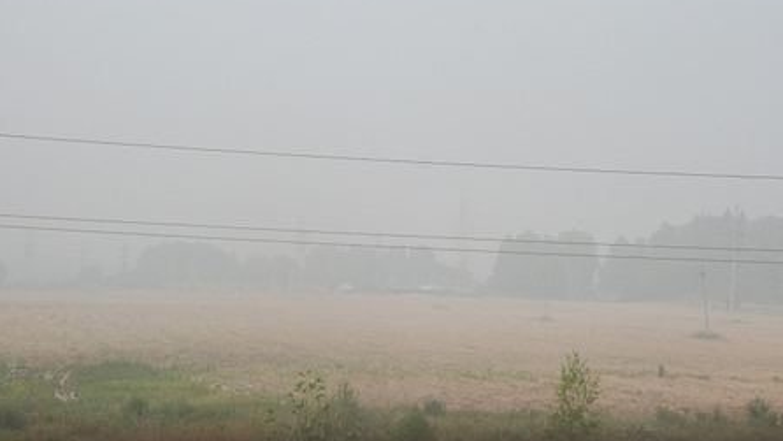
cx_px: 392
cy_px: 186
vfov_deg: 13.6
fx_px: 1848
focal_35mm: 89
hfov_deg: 23.9
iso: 1000
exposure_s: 1/4000
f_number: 7.1
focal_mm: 56
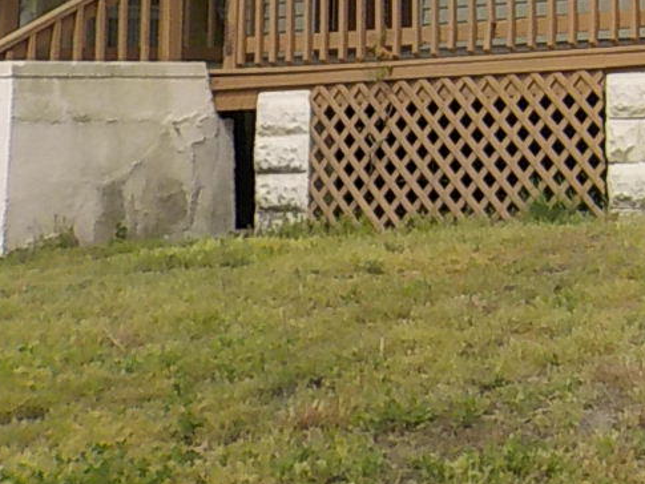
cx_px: 947
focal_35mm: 99
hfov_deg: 17.9
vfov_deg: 14.0
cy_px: -235
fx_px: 1845
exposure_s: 1/1000
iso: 125
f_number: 3.3
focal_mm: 4.1
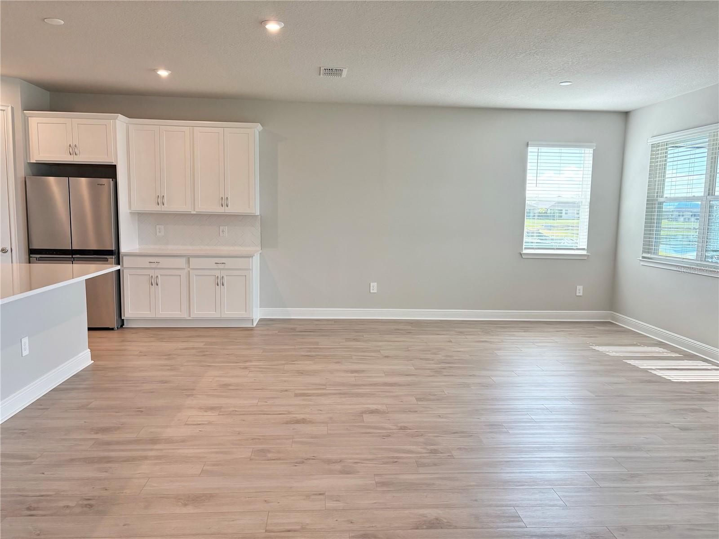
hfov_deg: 67.3
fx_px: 540
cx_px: 360
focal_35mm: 26
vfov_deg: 53.1
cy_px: 270
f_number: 1.6
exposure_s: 1/237
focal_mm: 5.96
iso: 100
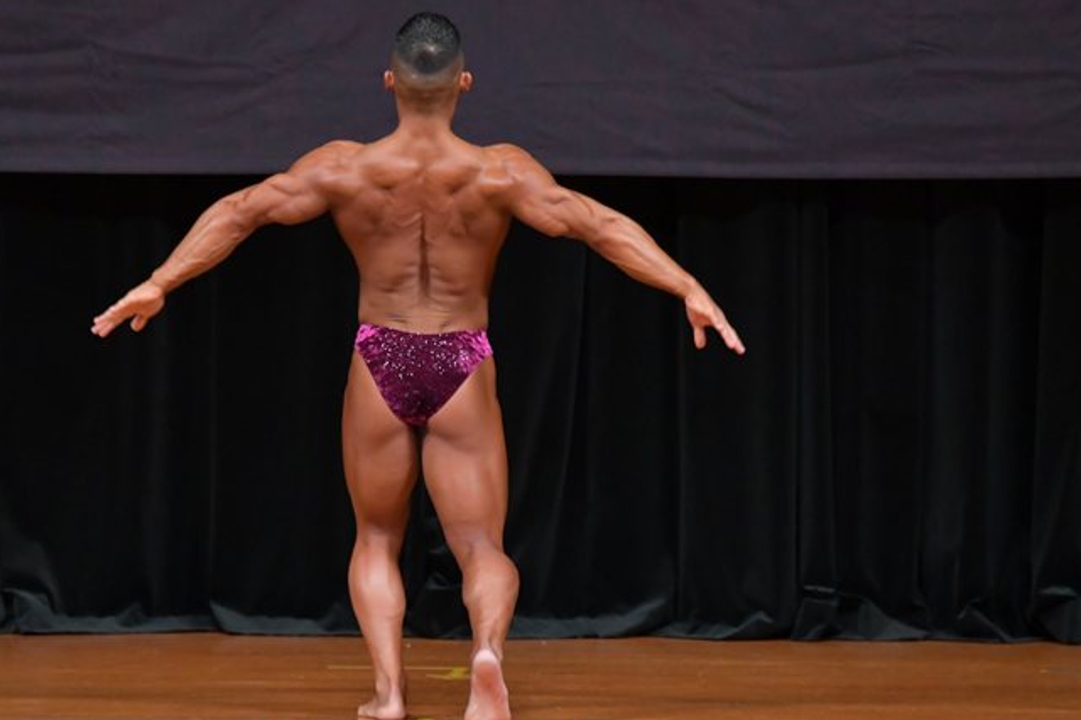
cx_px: 486
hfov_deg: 5.7
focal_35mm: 363
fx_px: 10894
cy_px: 367
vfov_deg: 3.8
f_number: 5.6
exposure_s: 1/400
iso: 4000
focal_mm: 200
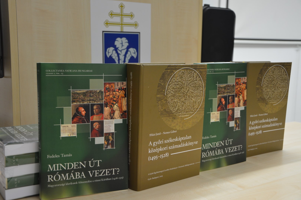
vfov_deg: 29.8
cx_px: 150
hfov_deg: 43.6
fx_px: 376
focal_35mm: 45
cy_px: 100
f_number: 4.2
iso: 400
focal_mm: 30
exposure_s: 1/30
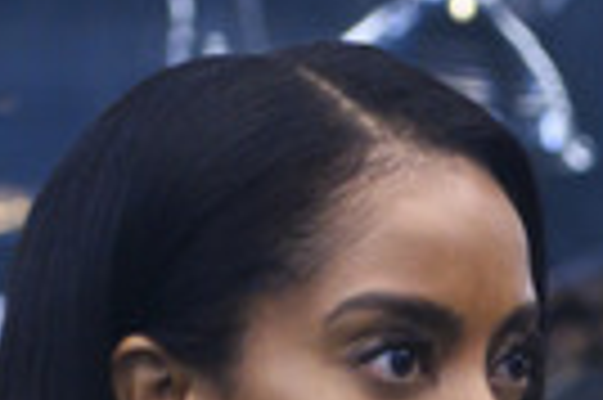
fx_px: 6826
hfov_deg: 5.0
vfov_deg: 3.3
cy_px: 751
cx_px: 950
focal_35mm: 408
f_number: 2.8
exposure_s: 1/125
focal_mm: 70
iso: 3200
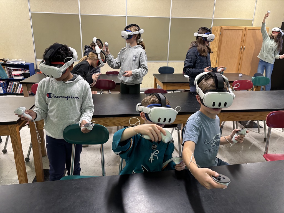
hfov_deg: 67.3
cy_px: 106
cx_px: 142
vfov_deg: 53.1
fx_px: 213
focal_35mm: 26
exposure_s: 1/60
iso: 200
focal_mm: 5.96
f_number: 1.6
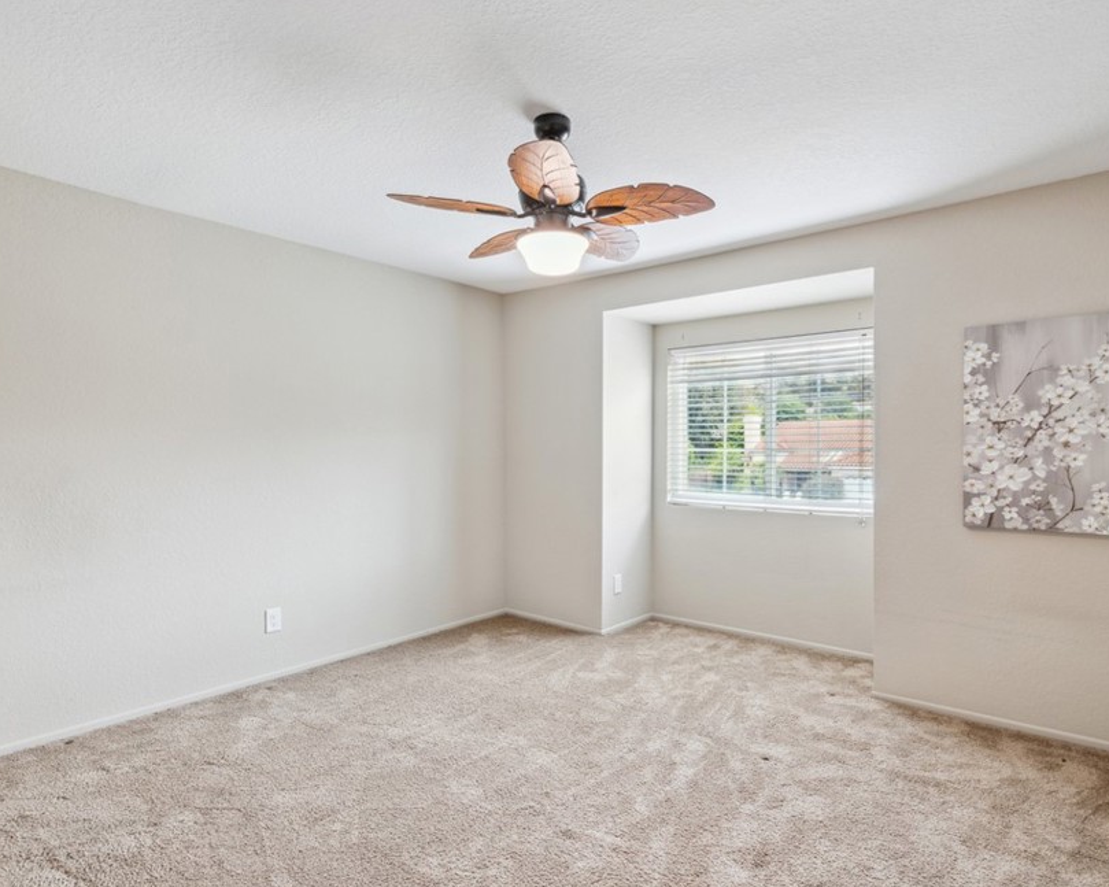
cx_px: 580
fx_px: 624
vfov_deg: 70.8
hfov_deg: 83.2
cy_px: 458
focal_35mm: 19
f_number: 8
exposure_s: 1/10
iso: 200
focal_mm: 16
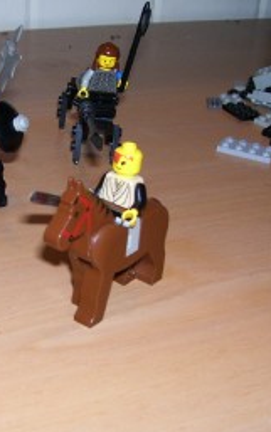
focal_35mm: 61
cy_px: 239
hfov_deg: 20.8
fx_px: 720
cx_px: 19
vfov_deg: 33.4
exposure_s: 1/60
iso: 125
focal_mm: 6
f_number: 2.7
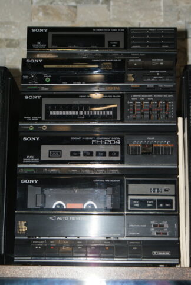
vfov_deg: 24.6
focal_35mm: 82
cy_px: 142
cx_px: 96
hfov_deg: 16.6
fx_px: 655
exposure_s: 1/80
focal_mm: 55
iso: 400
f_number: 5.6
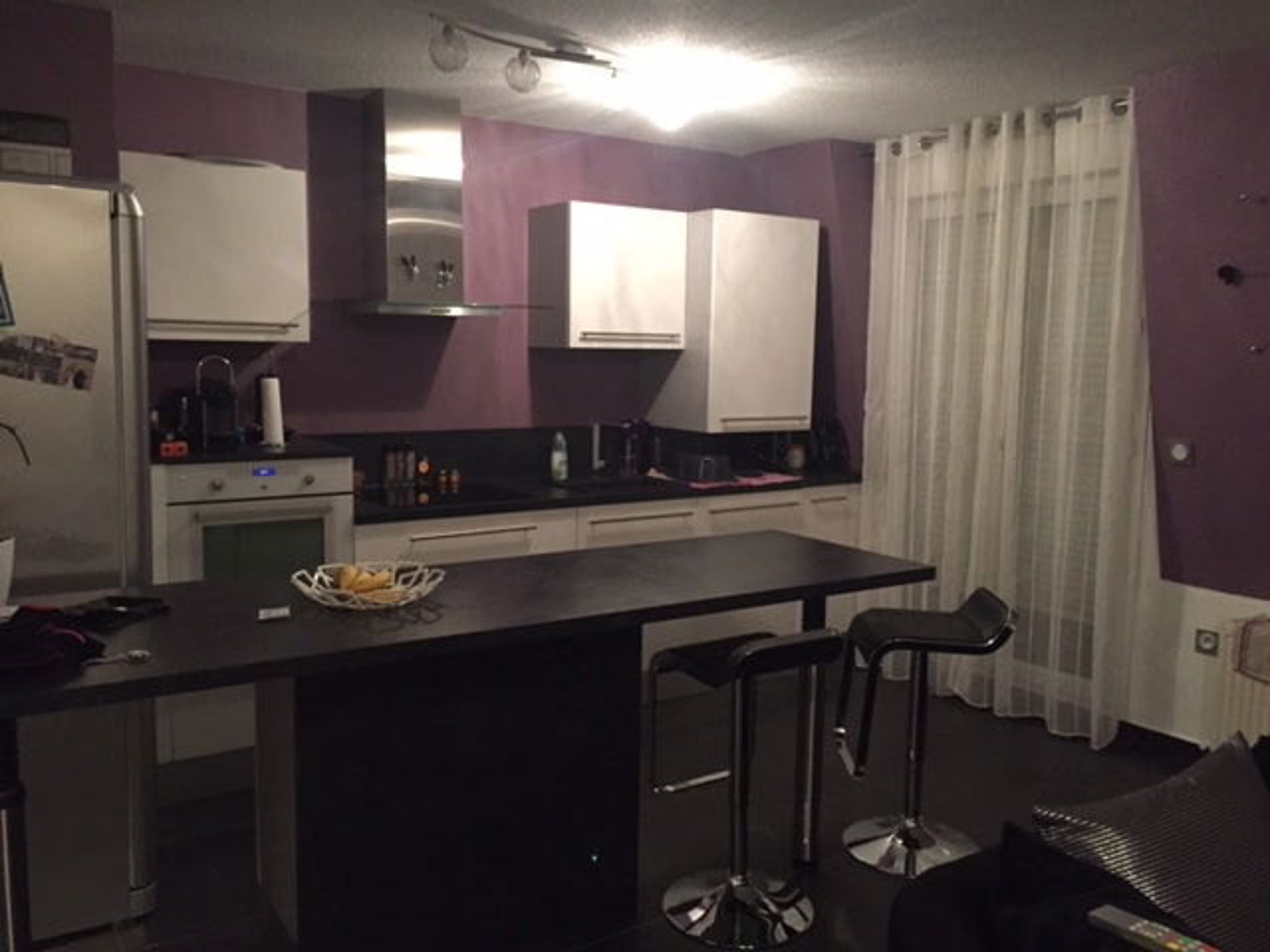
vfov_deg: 48.2
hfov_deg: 61.7
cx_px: 635
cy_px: 476
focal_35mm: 29
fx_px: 1064
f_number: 2.2
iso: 320
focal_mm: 4.15
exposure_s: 1/17
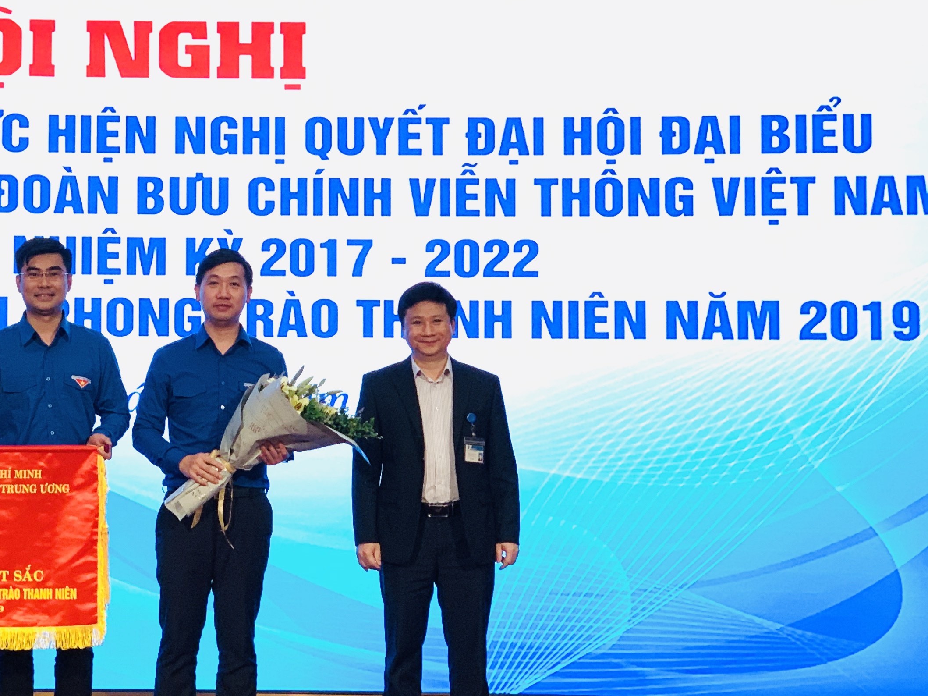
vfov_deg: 14.9
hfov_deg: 19.5
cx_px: 92
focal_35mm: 99
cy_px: 275
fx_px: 2654
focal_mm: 6
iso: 100
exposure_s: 1/100
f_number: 2.4
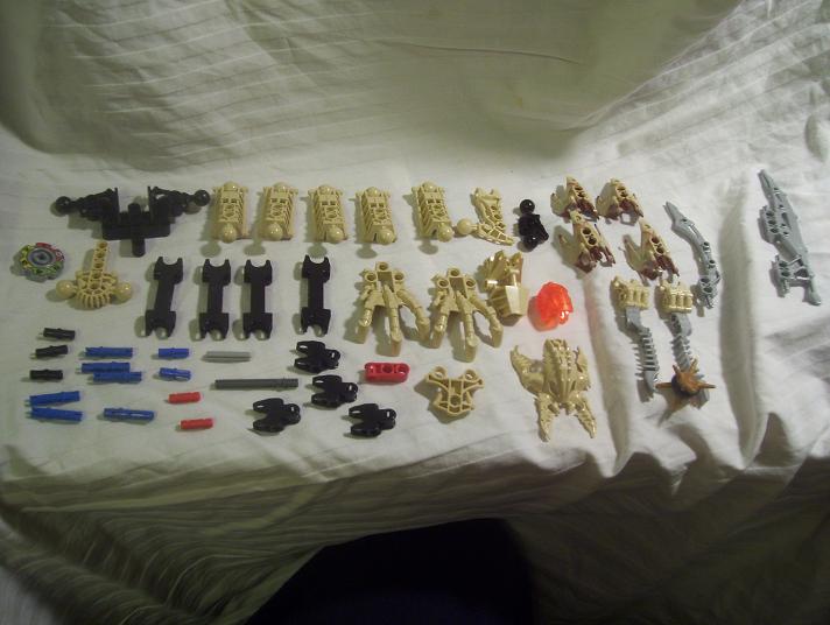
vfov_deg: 39.7
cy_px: 312
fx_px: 864
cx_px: 415
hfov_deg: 51.3
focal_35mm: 36
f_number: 2.7
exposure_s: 1/25
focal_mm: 6
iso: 160
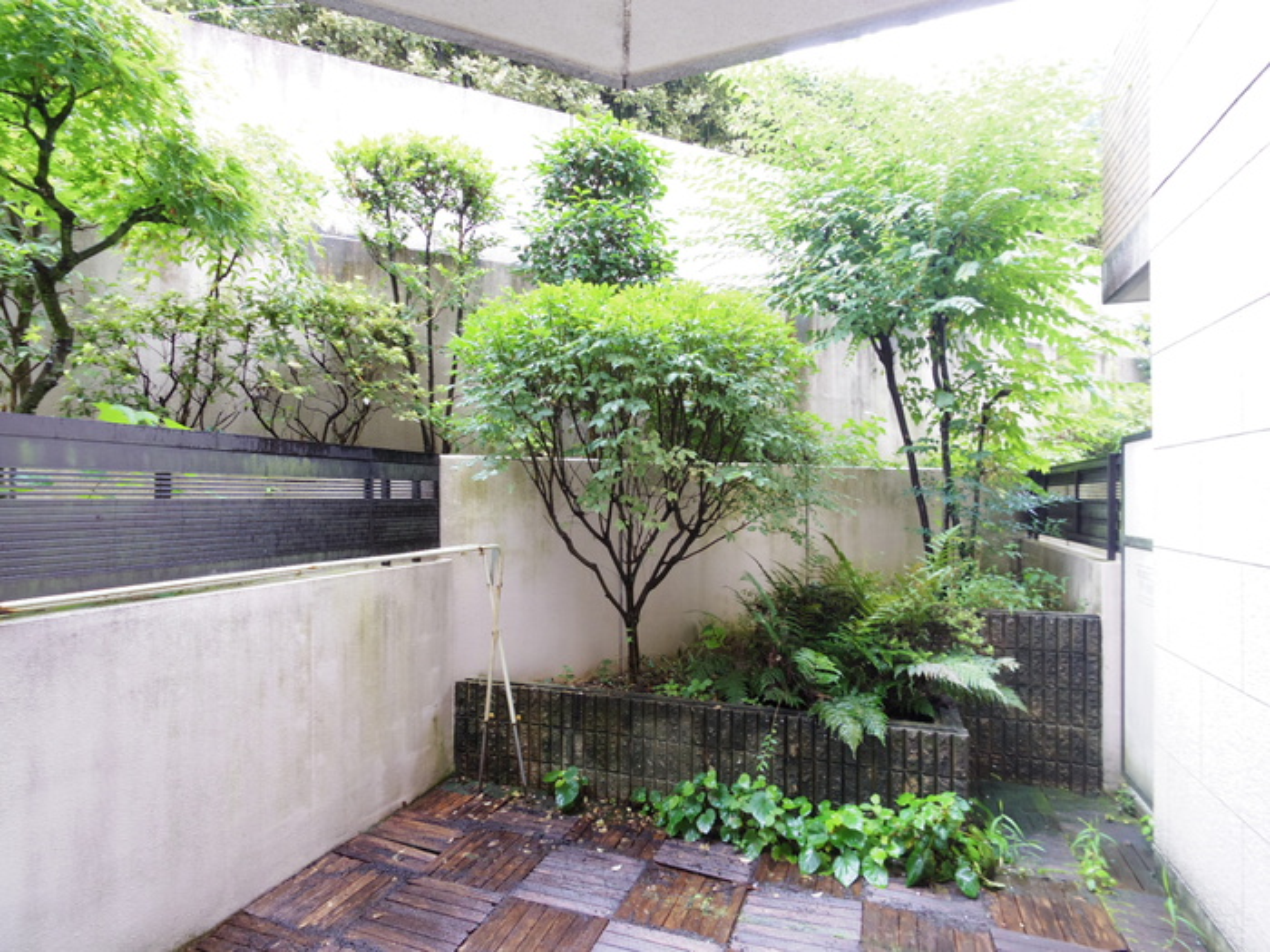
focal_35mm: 17
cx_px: 635
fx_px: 624
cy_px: 476
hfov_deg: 91.0
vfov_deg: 74.7
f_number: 3.7
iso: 400
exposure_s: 1/15
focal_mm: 3.8
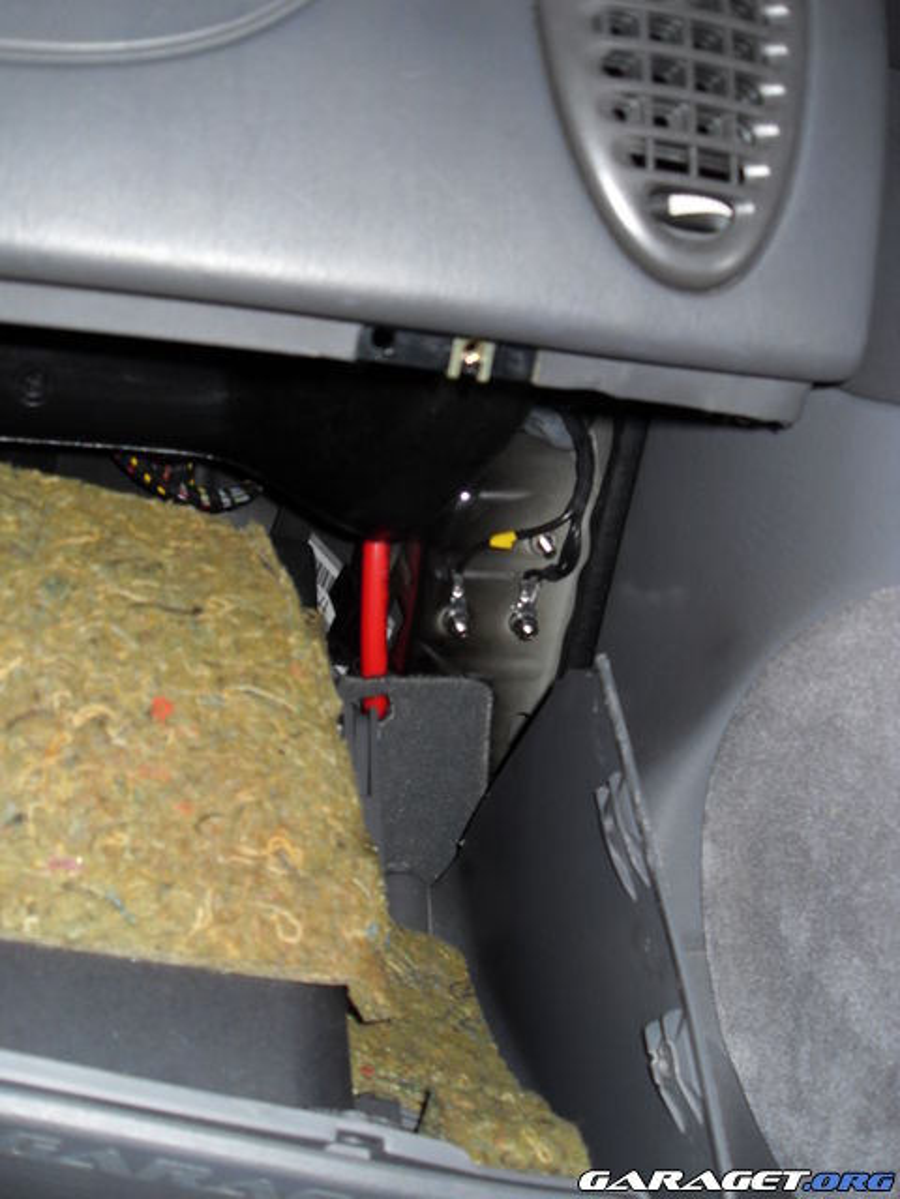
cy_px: 600
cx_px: 450
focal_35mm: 35
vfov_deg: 52.6
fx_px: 1213
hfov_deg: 40.7
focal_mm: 6.3
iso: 100
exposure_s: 1/45
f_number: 2.8
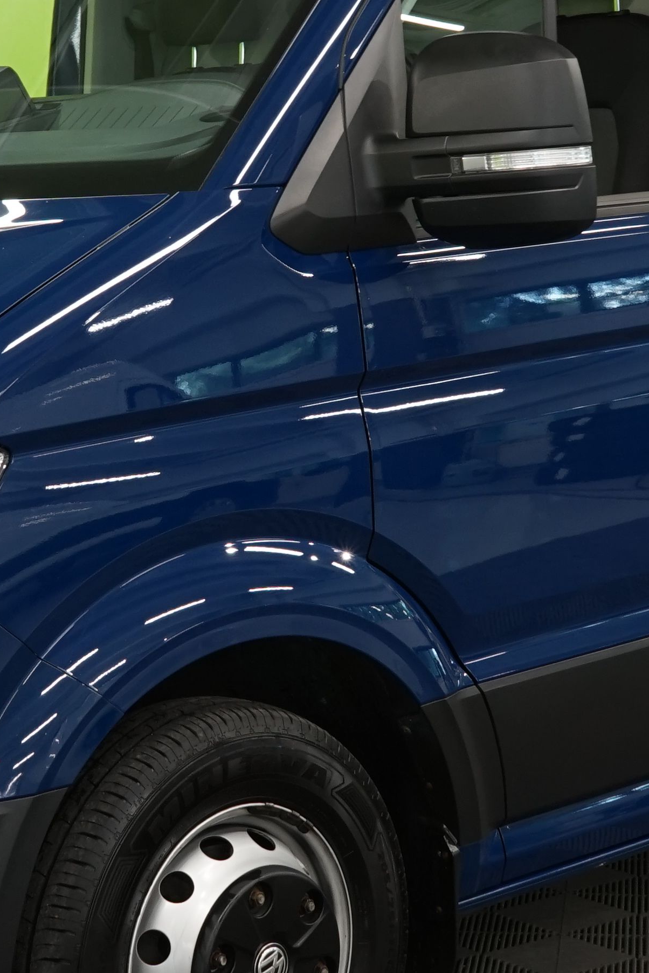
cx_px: 223
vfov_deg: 21.9
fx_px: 2515
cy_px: 353
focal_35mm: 93
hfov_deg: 14.7
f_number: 11
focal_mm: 28
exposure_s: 1/10
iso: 500
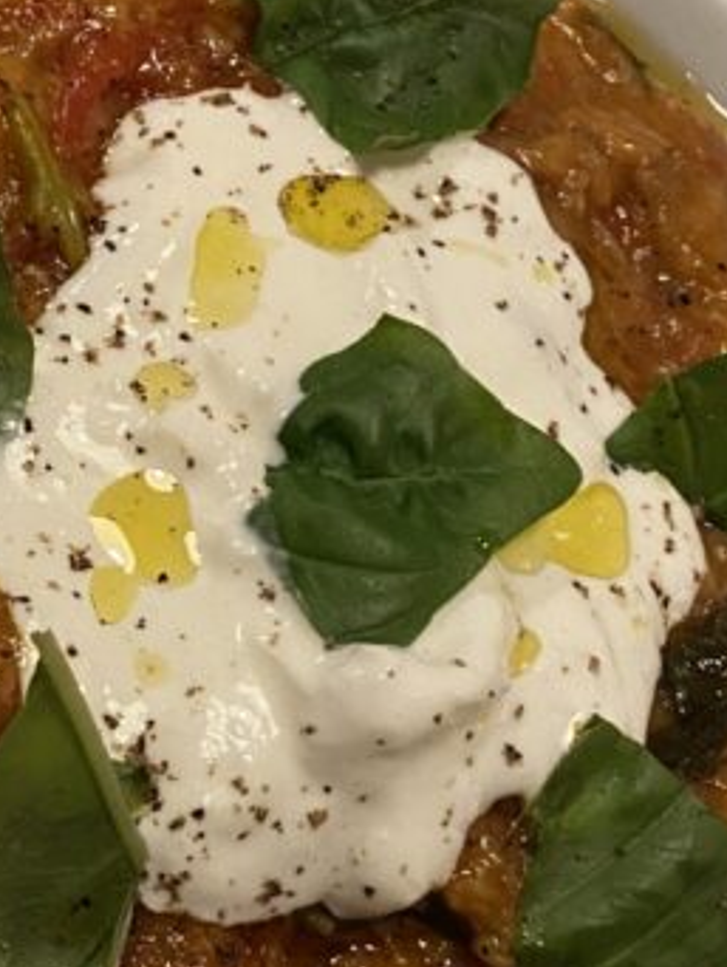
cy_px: 498
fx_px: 2126
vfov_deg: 25.6
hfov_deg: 19.3
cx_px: 181
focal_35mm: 76
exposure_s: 1/50
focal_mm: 4.25
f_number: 1.8
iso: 200
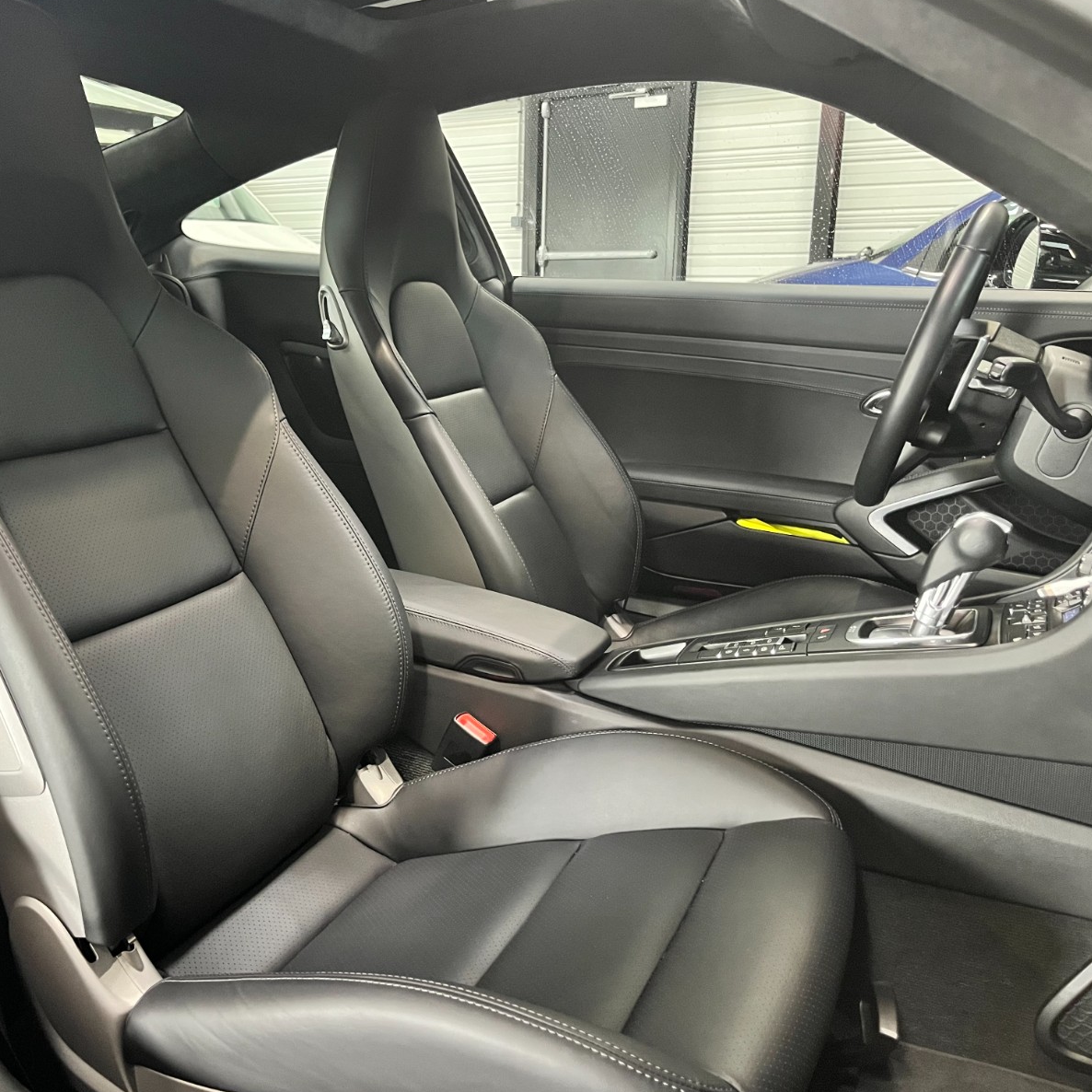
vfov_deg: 52.5
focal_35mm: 31
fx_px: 1106
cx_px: 397
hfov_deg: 51.9
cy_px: 542
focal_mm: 5.1
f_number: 1.6
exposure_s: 1/33
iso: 640
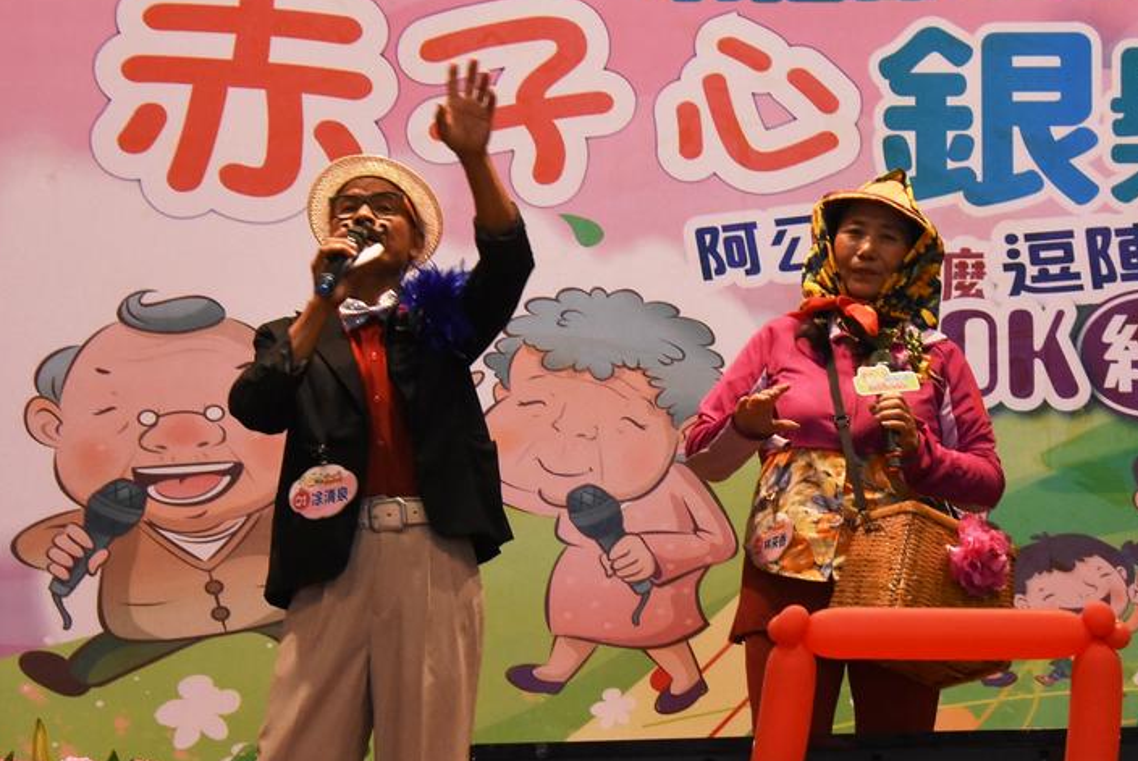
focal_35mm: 138
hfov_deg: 14.8
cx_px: 729
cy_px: 430
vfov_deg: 10.0
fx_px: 4367
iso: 3200
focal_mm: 60
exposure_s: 1/60
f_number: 10
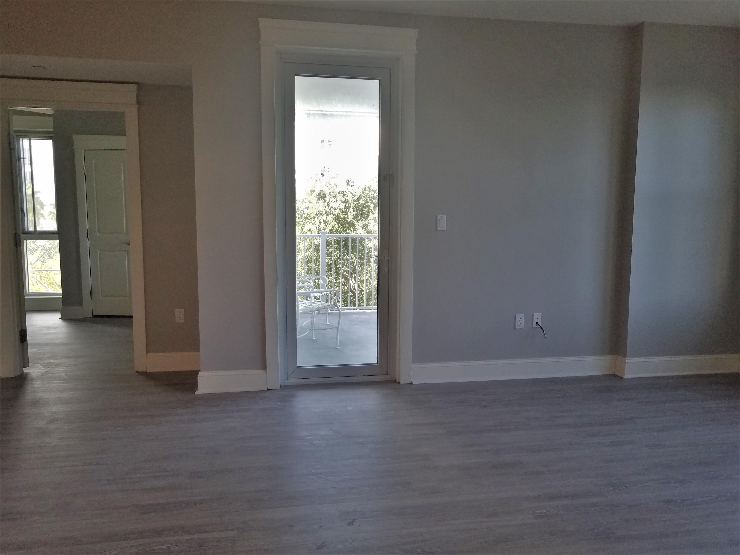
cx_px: 370
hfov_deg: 67.3
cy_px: 278
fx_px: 556
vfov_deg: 53.1
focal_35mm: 26
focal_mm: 4.2
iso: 100
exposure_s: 1/120
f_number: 1.7
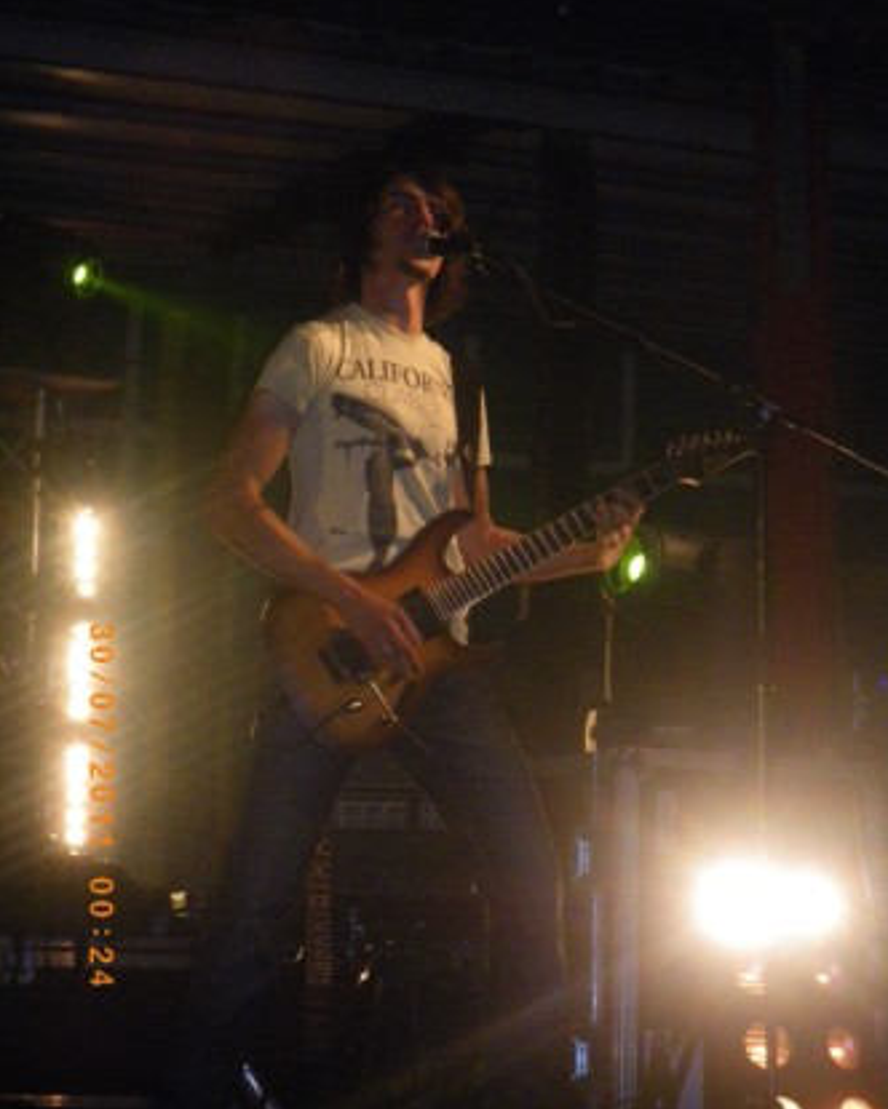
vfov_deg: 19.6
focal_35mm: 98
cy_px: 513
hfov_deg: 15.7
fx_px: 3219
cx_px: 447
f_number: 5.3
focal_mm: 16.5
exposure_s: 1/100
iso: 800
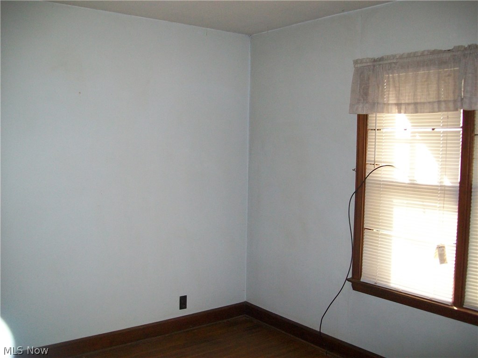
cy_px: 179
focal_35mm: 34
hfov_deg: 54.0
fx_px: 469
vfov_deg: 41.8
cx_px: 239
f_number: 2.7
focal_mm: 6.1
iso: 160
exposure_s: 1/60
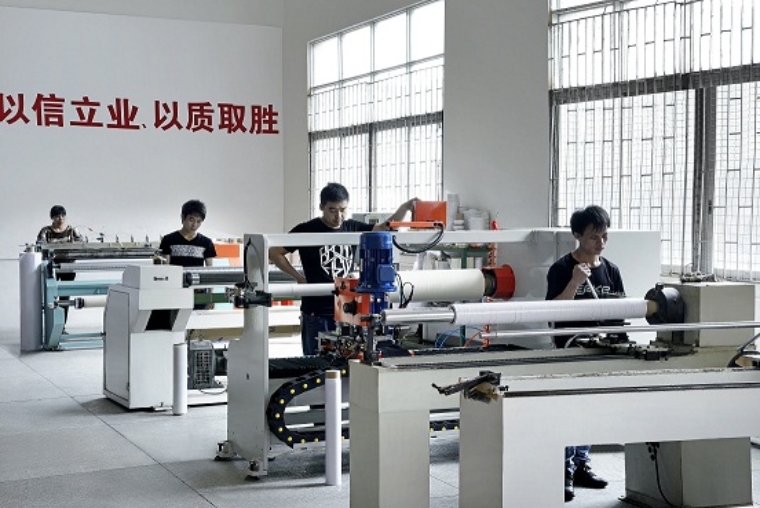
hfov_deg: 34.5
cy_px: 254
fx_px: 1225
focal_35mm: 58
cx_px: 380
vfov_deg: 23.4
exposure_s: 1
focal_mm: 58
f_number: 22
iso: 160
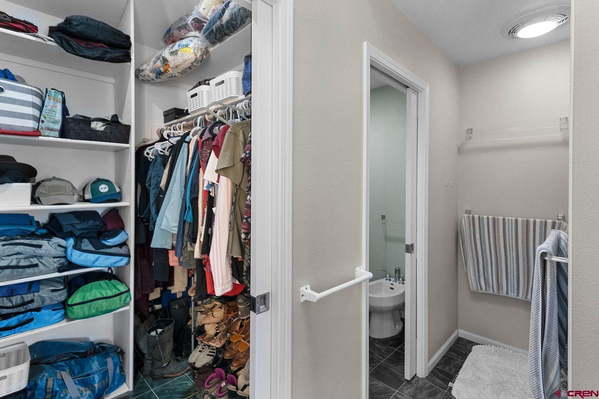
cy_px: 200
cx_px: 300
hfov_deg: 93.3
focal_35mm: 17
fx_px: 283
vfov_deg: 70.5
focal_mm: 17
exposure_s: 1/200
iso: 4000
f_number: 4
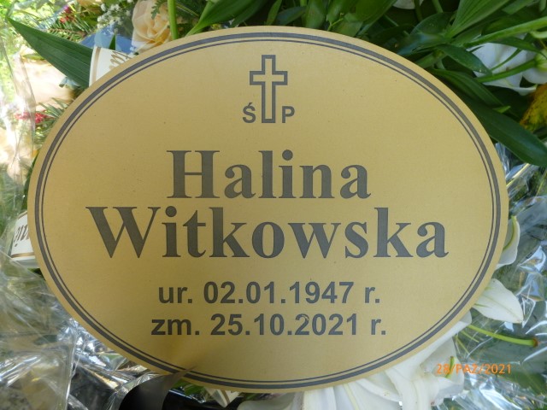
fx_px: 442
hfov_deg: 63.4
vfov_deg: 49.7
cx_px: 274
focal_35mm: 28
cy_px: 205
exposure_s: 1/60
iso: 100
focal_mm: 5
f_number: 3.3
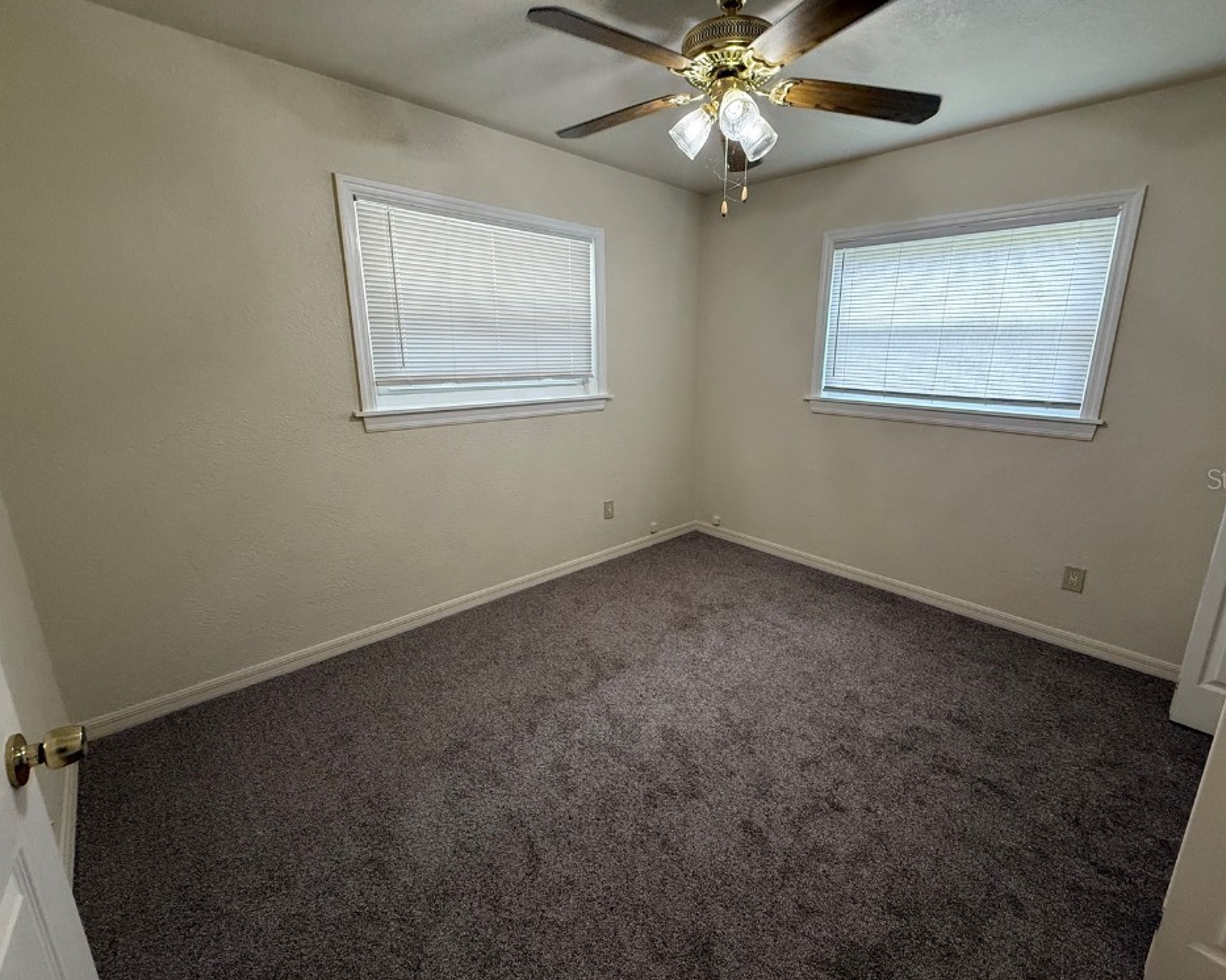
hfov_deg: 96.6
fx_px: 544
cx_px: 658
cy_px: 478
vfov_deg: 84.0
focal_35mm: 15
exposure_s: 1/120
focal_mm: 2.22
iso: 250
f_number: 2.2
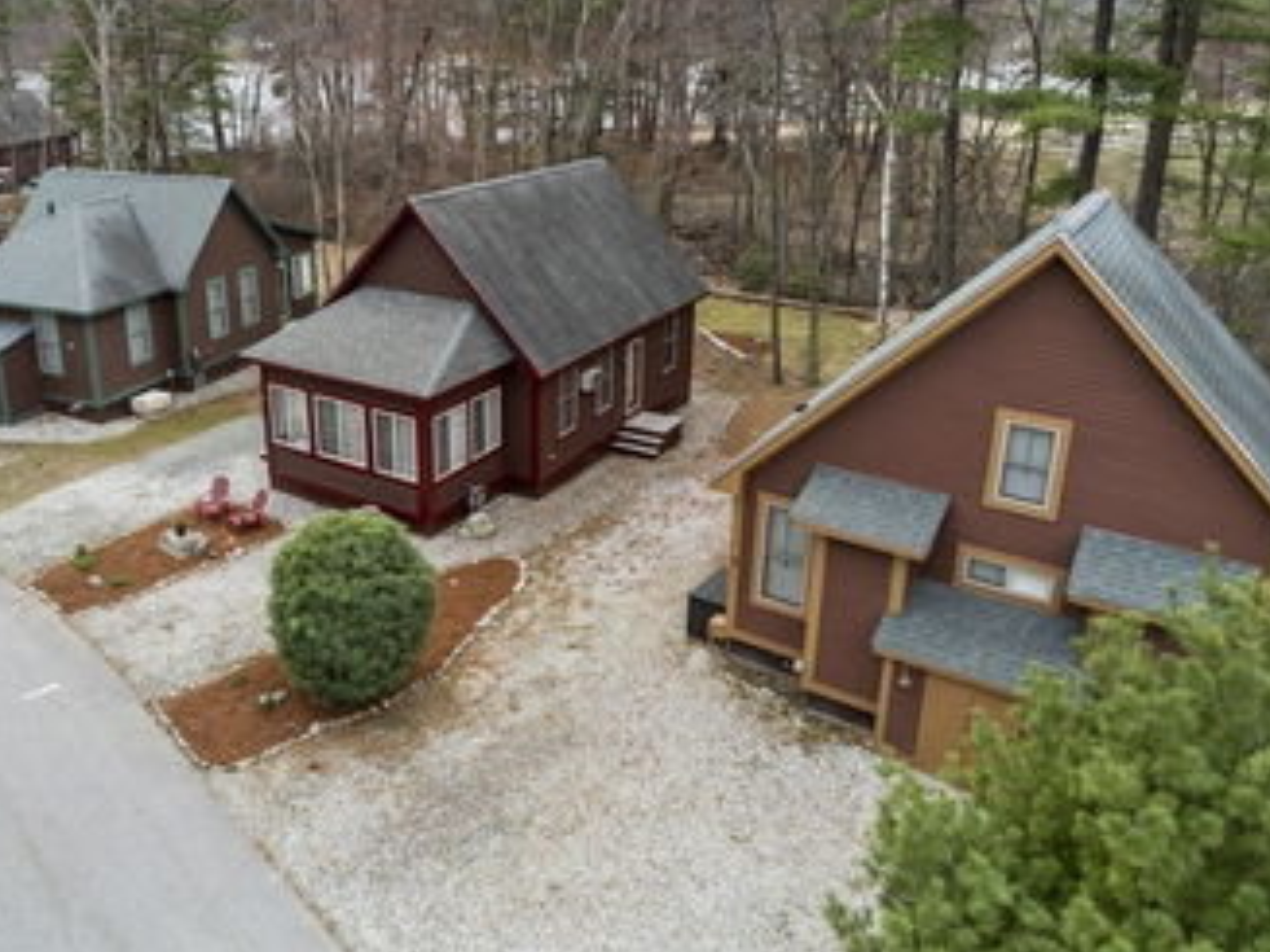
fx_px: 1100
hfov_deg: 59.4
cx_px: 497
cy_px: 369
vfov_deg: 46.4
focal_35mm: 30
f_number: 2.4
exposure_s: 1/240
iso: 146
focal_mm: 4
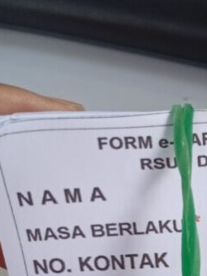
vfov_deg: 21.8
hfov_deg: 16.0
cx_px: 320
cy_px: 319
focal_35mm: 84
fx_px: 670
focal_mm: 3.98
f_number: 1.8
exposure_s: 1/33.3
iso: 173
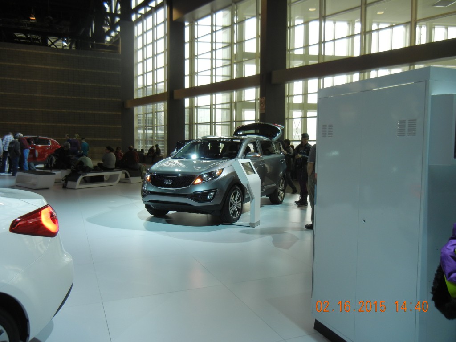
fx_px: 395
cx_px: 228
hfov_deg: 60.0
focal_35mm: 30
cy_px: 171
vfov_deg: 46.8
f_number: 3.5
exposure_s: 1/104
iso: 160
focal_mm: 5.4
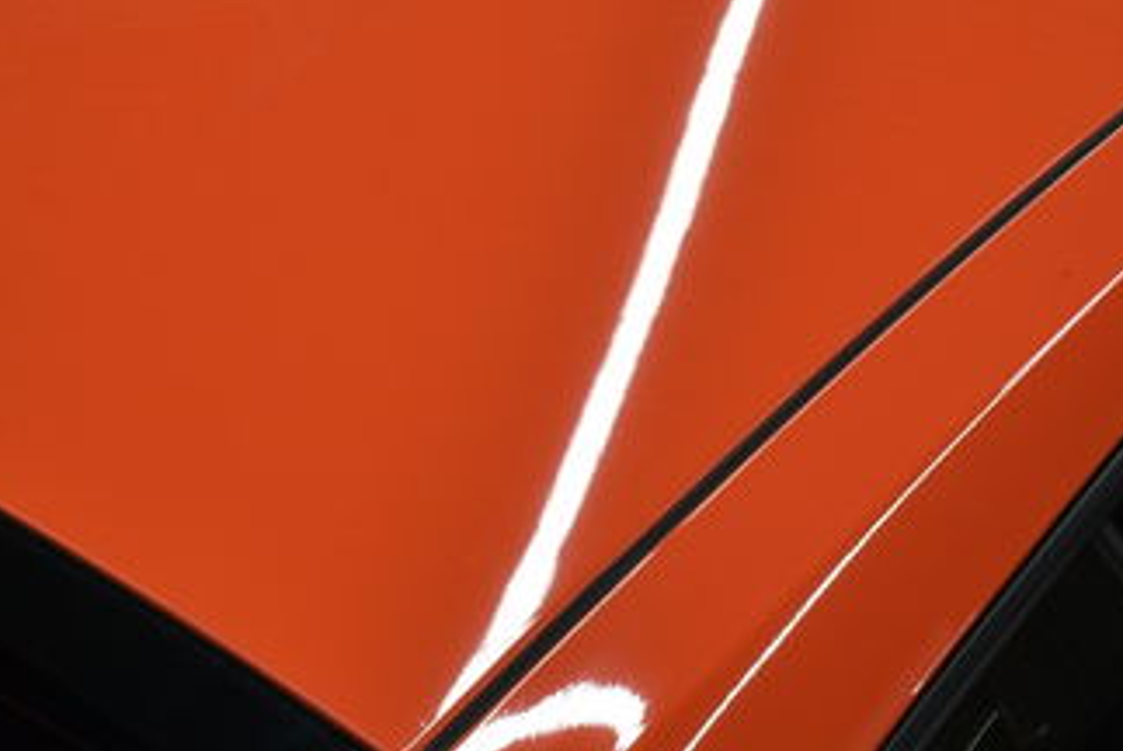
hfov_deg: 21.2
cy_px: 139
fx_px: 3003
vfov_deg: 14.2
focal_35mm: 96
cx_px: 584
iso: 200
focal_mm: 27
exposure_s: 1/40
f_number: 4
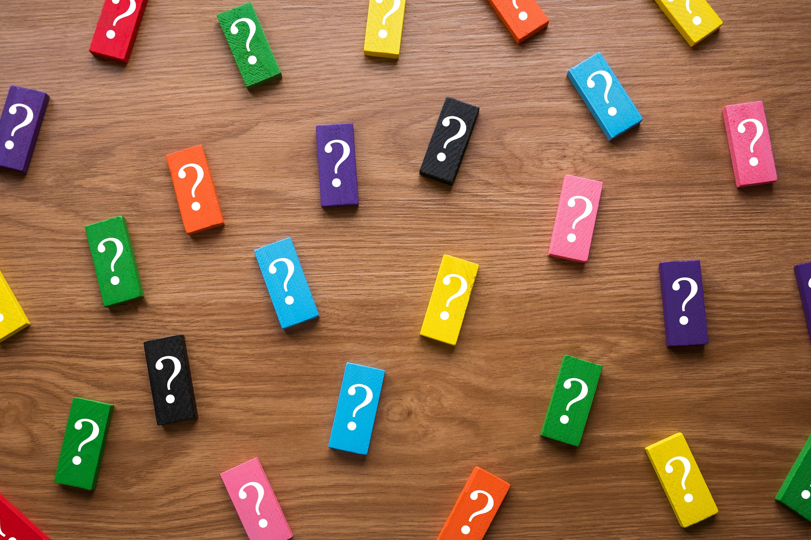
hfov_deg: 46.4
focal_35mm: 42
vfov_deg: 31.9
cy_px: 271
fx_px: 946
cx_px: 409
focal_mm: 18.6
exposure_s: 1/80
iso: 200
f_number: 2.5
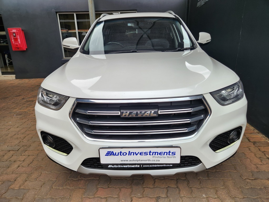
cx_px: 134
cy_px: 101
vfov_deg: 58.9
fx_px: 179
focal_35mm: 23
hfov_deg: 73.9
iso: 20
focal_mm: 5.4
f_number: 1.8
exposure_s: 1/396
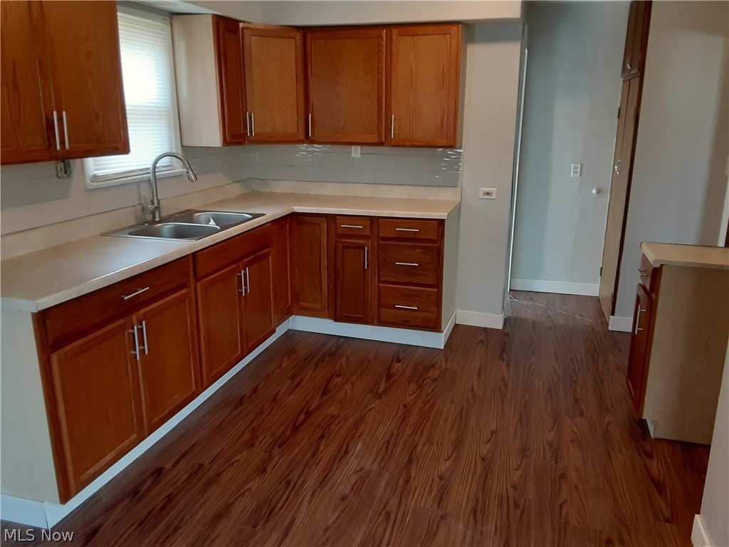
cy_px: 274
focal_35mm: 27
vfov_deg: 51.4
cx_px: 364
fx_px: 569
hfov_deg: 65.3
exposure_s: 1/30
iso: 200
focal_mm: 2.91
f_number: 1.9
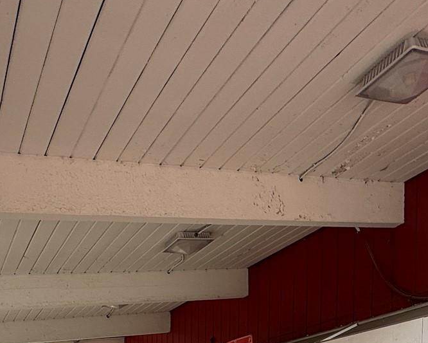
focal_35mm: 42
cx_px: 205
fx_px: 532
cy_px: 476
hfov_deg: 43.8
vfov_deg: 27.8
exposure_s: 1/99
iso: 40
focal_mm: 2.22
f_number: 2.2
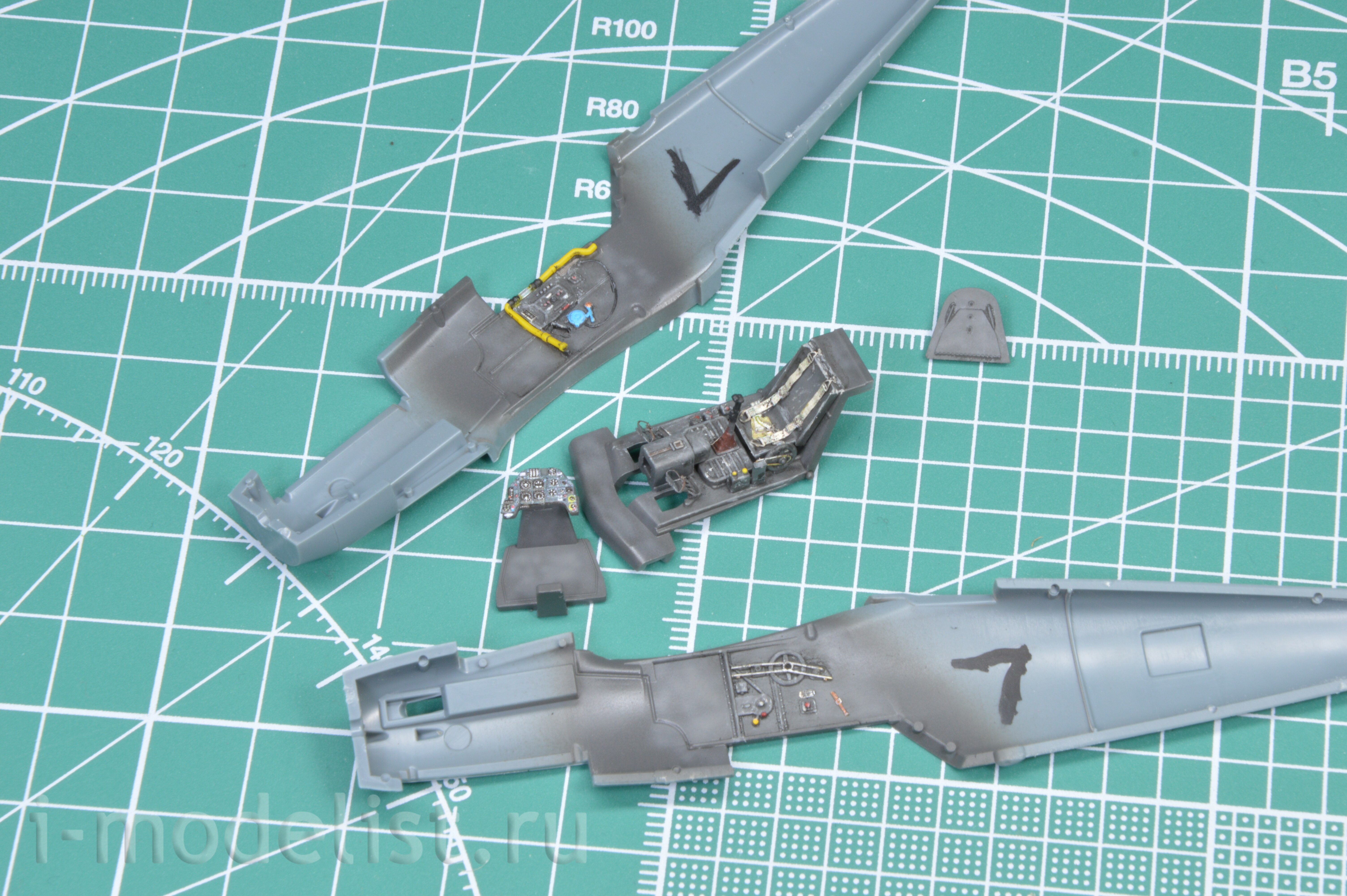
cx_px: 674
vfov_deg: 8.7
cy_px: 448
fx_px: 5888
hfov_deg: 13.1
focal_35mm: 158
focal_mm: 105
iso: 200
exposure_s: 1/6
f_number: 22
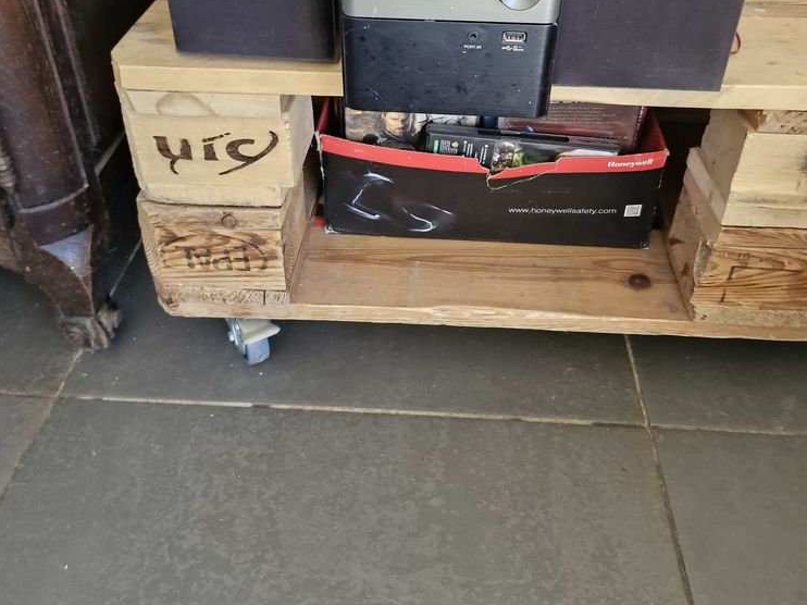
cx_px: 406
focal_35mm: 31
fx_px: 722
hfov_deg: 58.4
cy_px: 132
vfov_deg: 43.5
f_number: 1.8
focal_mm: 5.54
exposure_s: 1/100
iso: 320
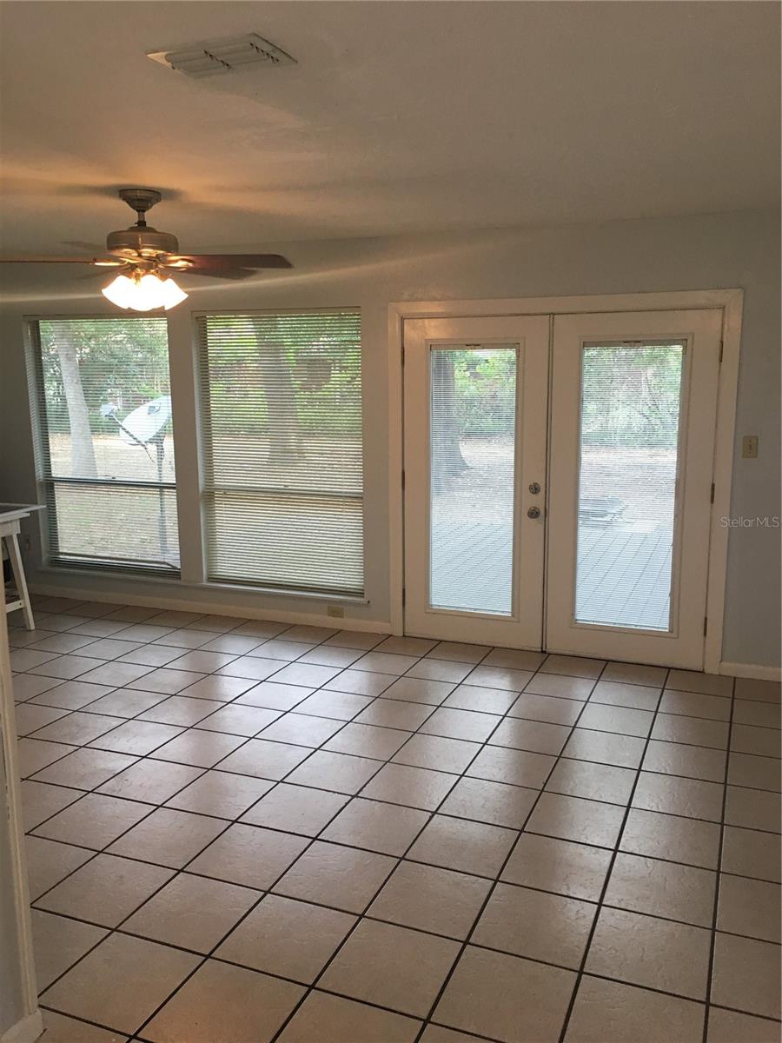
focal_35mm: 29
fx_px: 874
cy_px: 522
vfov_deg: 61.7
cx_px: 391
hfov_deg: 48.2
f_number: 2.2
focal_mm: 4.15
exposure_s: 1/30
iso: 40
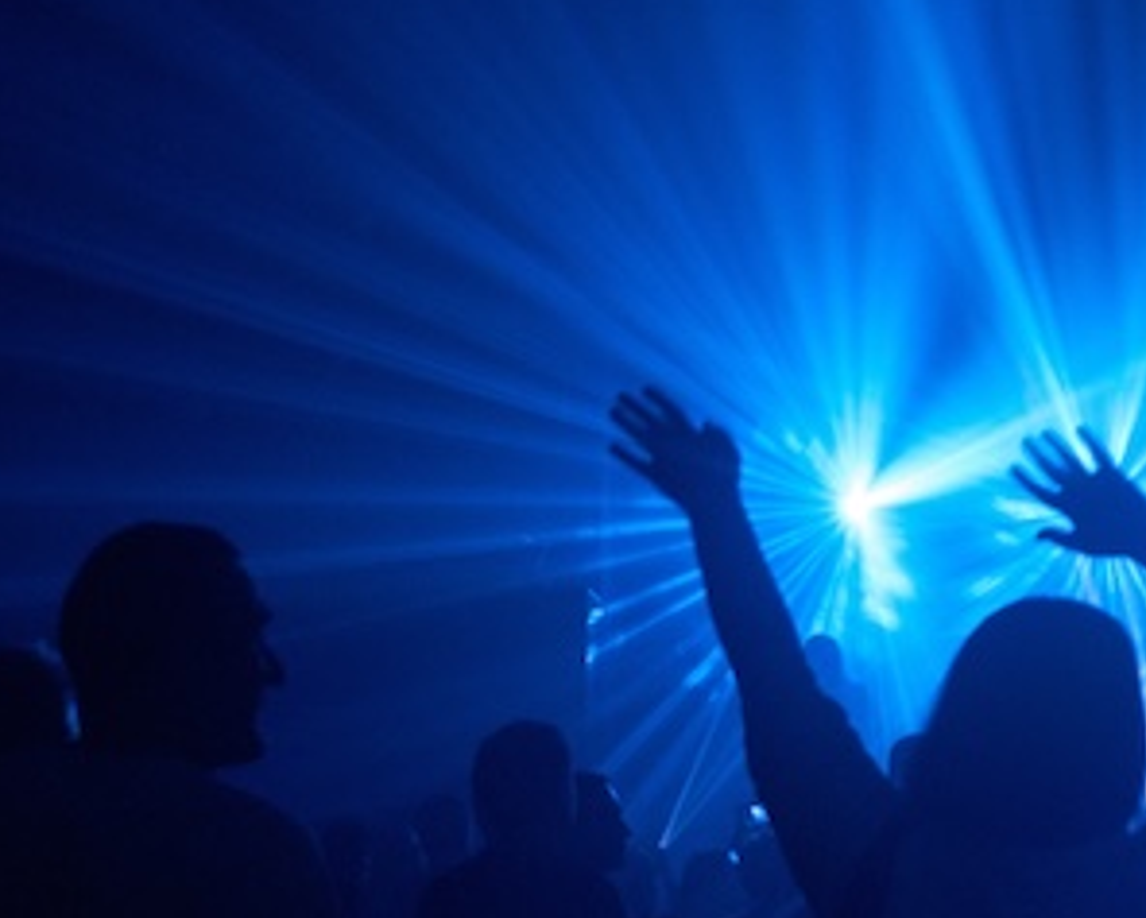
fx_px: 2612
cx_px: 1432
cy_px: 562
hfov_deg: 22.5
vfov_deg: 19.9
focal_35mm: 77
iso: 1600
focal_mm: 18
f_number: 2.8
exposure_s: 1/125
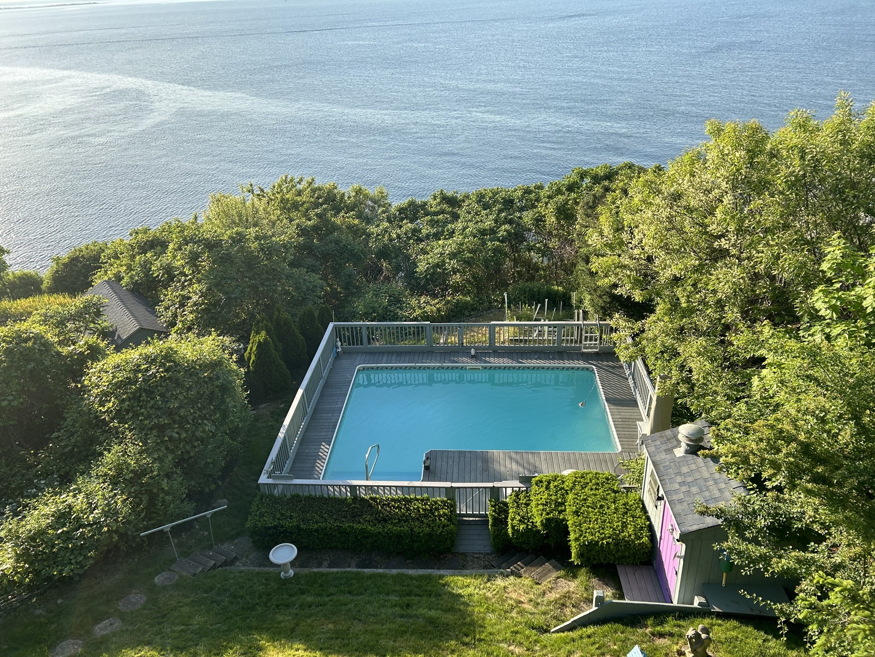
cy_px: 328
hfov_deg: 67.3
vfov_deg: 53.1
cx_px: 438
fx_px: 657
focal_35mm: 26
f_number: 1.5
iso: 50
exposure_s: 1/1196
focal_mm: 5.7
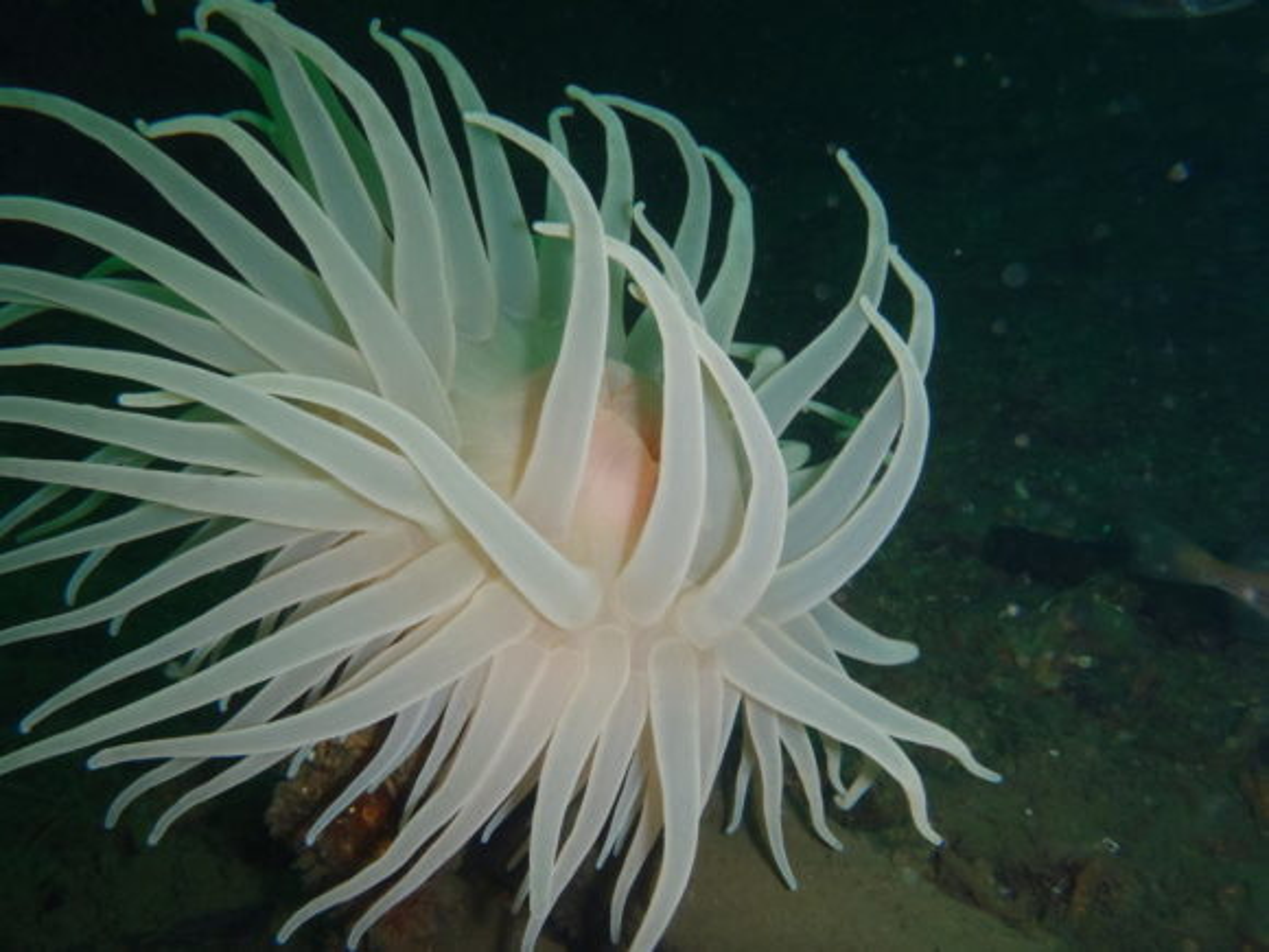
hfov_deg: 63.4
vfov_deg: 49.7
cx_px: 634
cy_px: 476
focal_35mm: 28
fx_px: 1026
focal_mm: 5
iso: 250
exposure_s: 1/30
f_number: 3.9
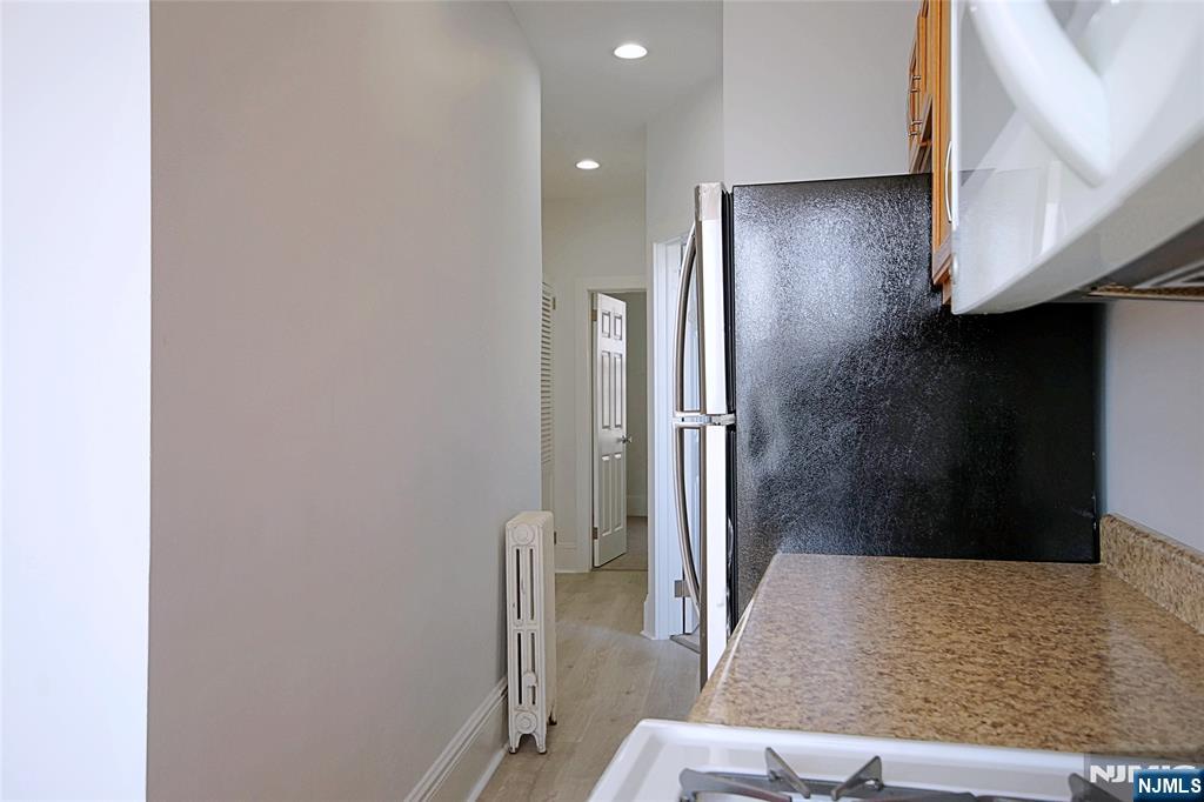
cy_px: 401
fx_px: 1003
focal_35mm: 30
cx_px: 602
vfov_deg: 43.6
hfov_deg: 61.9
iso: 500
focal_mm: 20
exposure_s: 1/80
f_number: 5.6
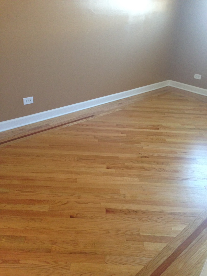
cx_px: 104
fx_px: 263
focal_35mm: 33
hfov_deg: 42.9
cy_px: 138
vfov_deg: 55.4
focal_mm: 4.12
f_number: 2.4
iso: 160
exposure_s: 1/20
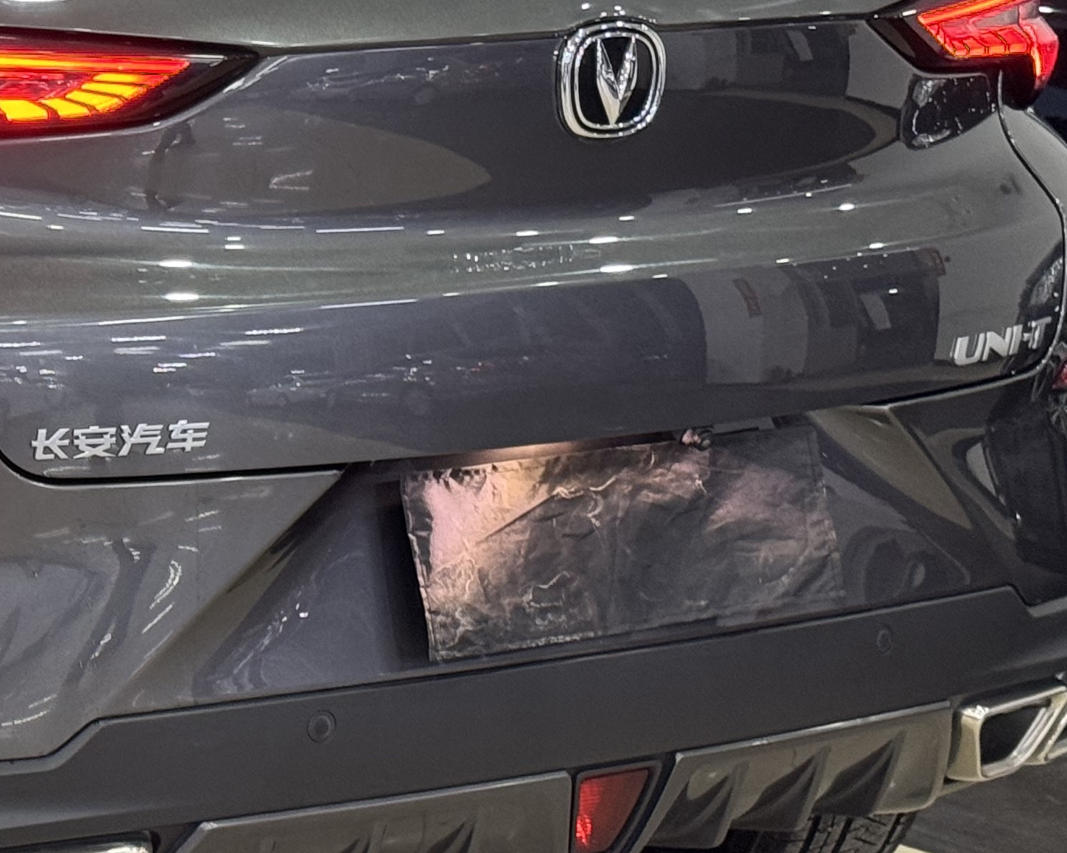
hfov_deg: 14.6
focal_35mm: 128
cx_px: -199
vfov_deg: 12.1
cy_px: 365
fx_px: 4042
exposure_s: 1/33
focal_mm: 6.76
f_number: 1.78
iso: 200
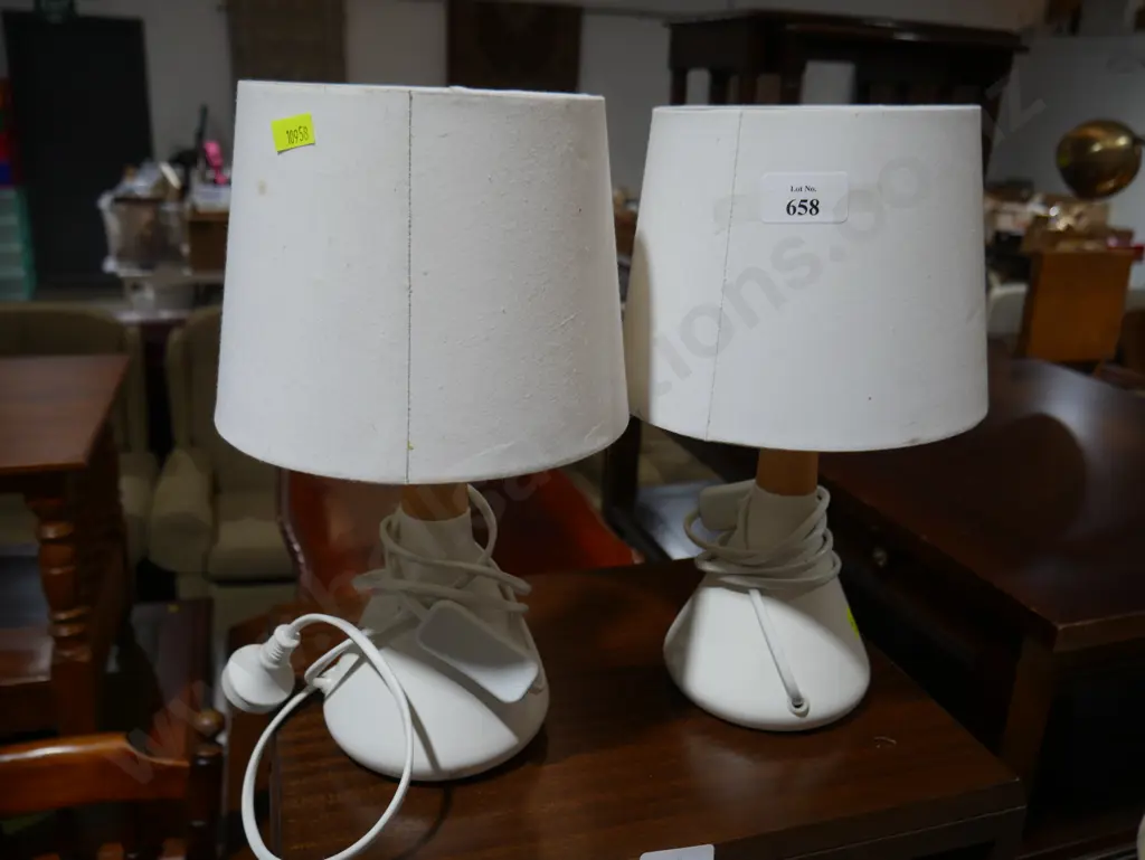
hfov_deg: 63.4
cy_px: 430
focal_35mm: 28
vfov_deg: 49.8
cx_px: 572
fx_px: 927
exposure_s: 1/125
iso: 200
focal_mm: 14
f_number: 3.5
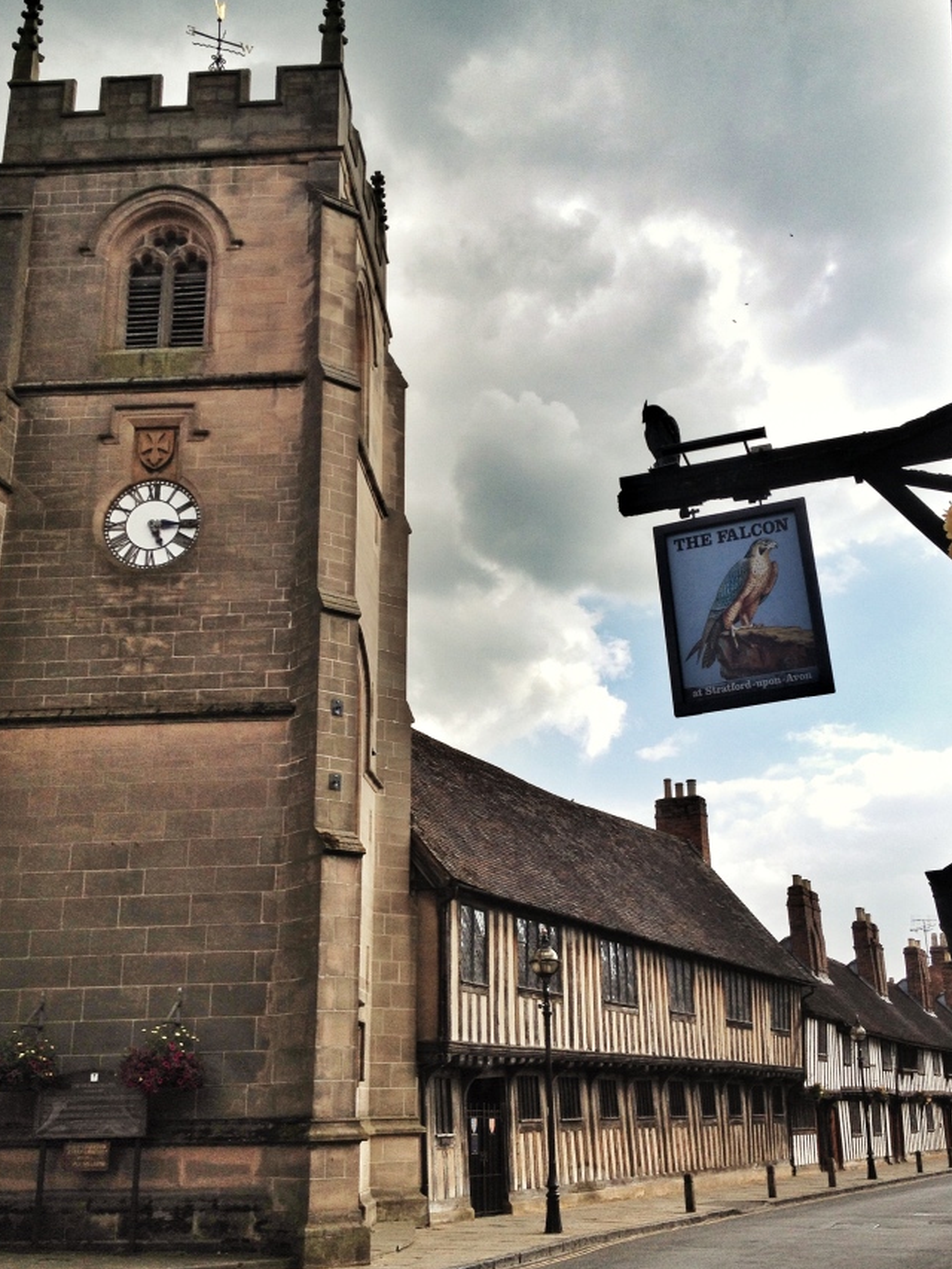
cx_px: 507
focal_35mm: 42
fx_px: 1540
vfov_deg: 44.8
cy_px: 634
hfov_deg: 34.3
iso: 50
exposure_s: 1/1346
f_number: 2.4
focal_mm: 4.28
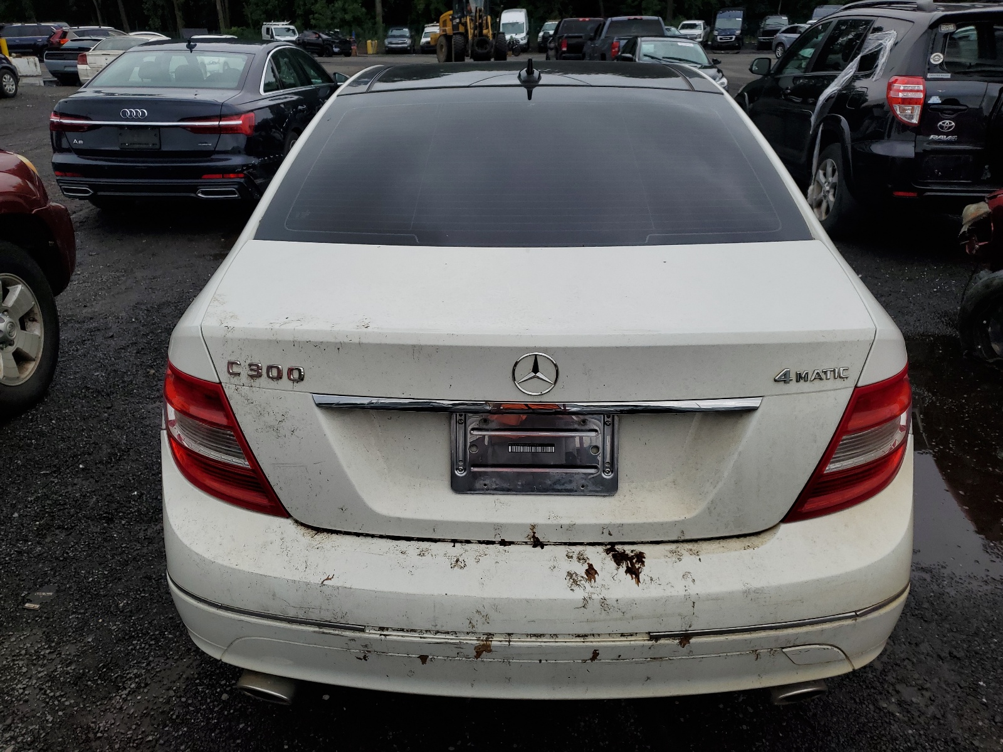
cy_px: 376
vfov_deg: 53.1
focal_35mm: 26
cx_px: 502
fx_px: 753
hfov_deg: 67.3
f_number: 1.5
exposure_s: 1/2500
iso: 50
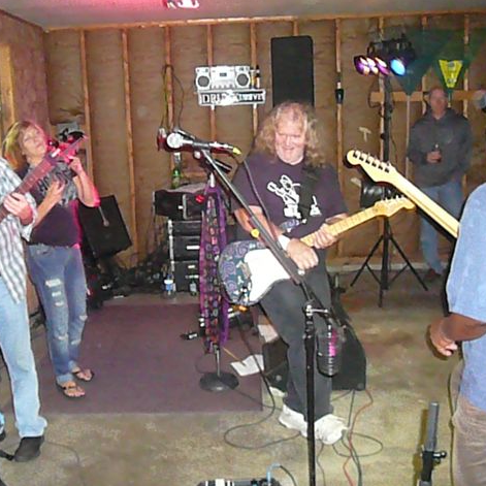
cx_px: 217
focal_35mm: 42
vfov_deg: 40.0
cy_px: 241
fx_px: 667
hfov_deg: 40.0
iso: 1600
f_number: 2.8
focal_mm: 5.2
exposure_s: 1/30
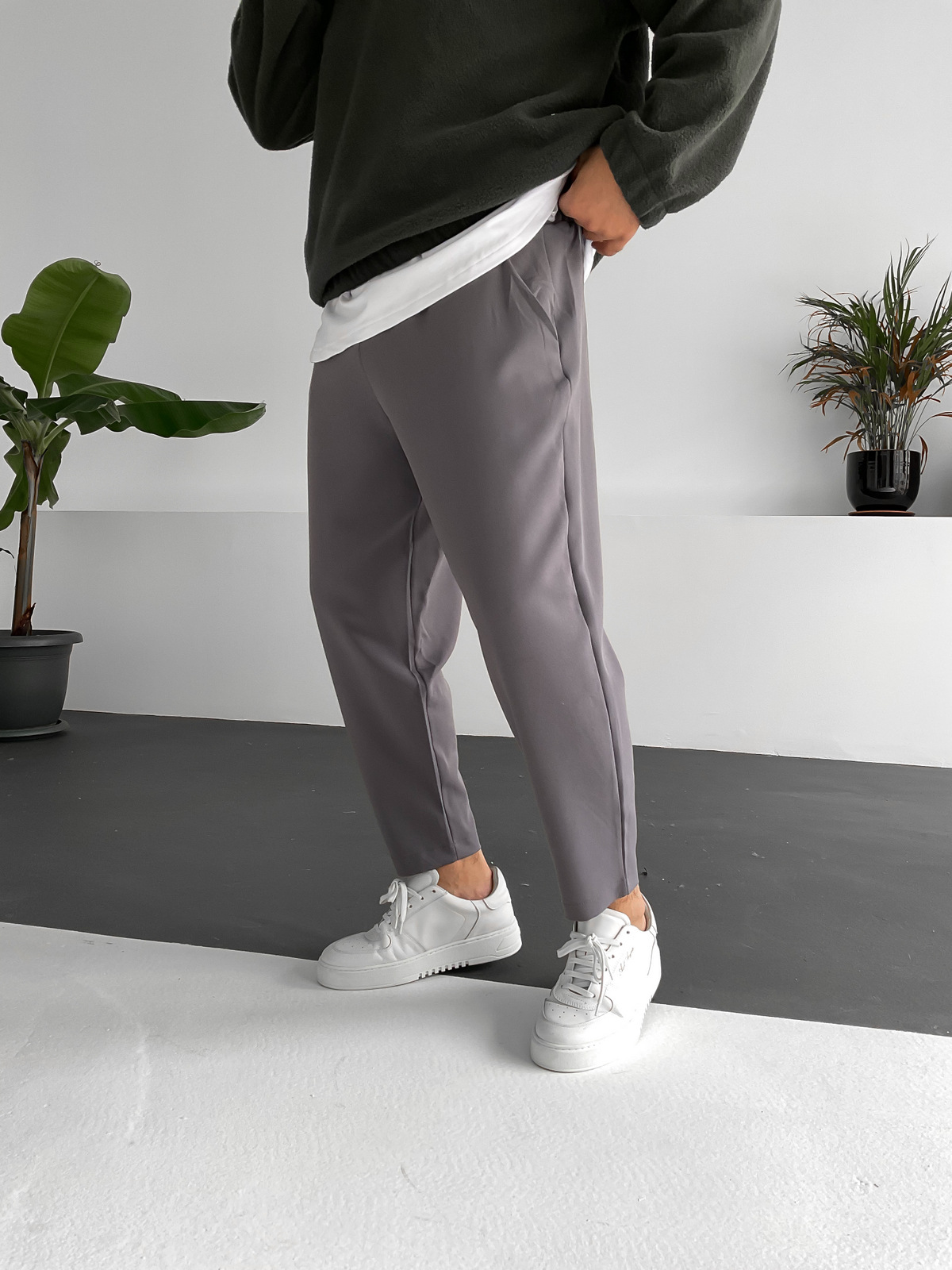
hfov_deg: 48.2
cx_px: 476
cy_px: 635
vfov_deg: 61.7
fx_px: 1063
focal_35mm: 29
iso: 50
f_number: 1.8
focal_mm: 3
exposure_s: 1/120
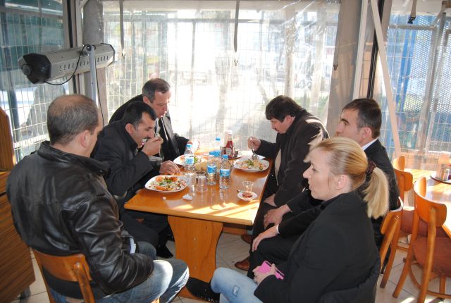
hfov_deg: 67.3
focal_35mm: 27
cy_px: 152
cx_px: 226
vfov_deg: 48.2
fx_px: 339
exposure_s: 1/125
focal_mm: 18
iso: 160
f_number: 3.5
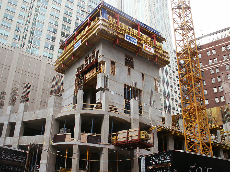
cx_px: 115
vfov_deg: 40.7
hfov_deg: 52.6
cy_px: 86
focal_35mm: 35
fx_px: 233
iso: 64
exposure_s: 1/60
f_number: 6.7
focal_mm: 7.18
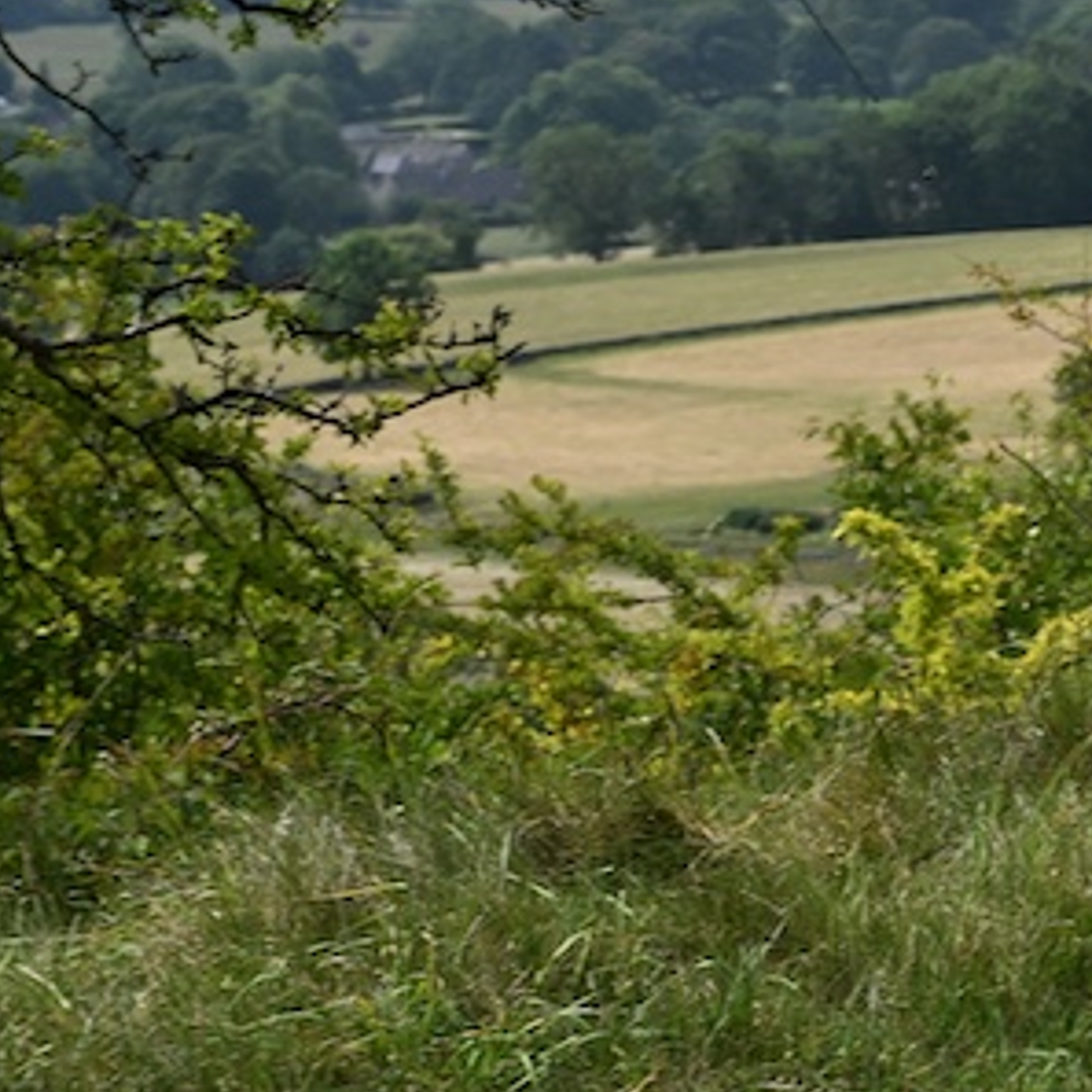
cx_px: 2044
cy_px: 868
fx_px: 7174
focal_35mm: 201
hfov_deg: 8.3
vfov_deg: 8.7
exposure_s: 1/1000
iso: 125
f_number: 5.6
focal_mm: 39
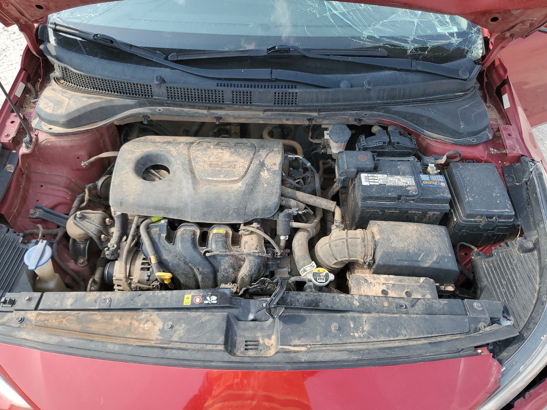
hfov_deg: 67.3
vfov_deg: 53.1
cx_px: 274
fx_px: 411
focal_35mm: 26
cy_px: 205
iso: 50
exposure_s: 1/833
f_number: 1.5
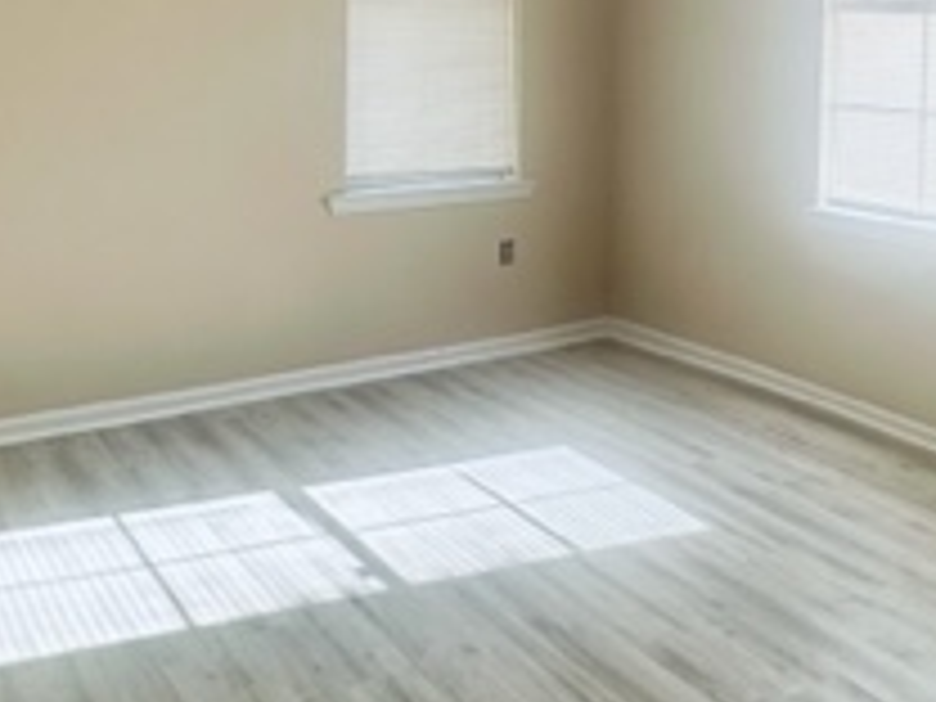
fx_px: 1163
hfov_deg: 43.6
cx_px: 567
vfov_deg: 32.4
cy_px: 108
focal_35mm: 43
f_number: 2.2
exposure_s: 1/207
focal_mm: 2.22
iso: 40
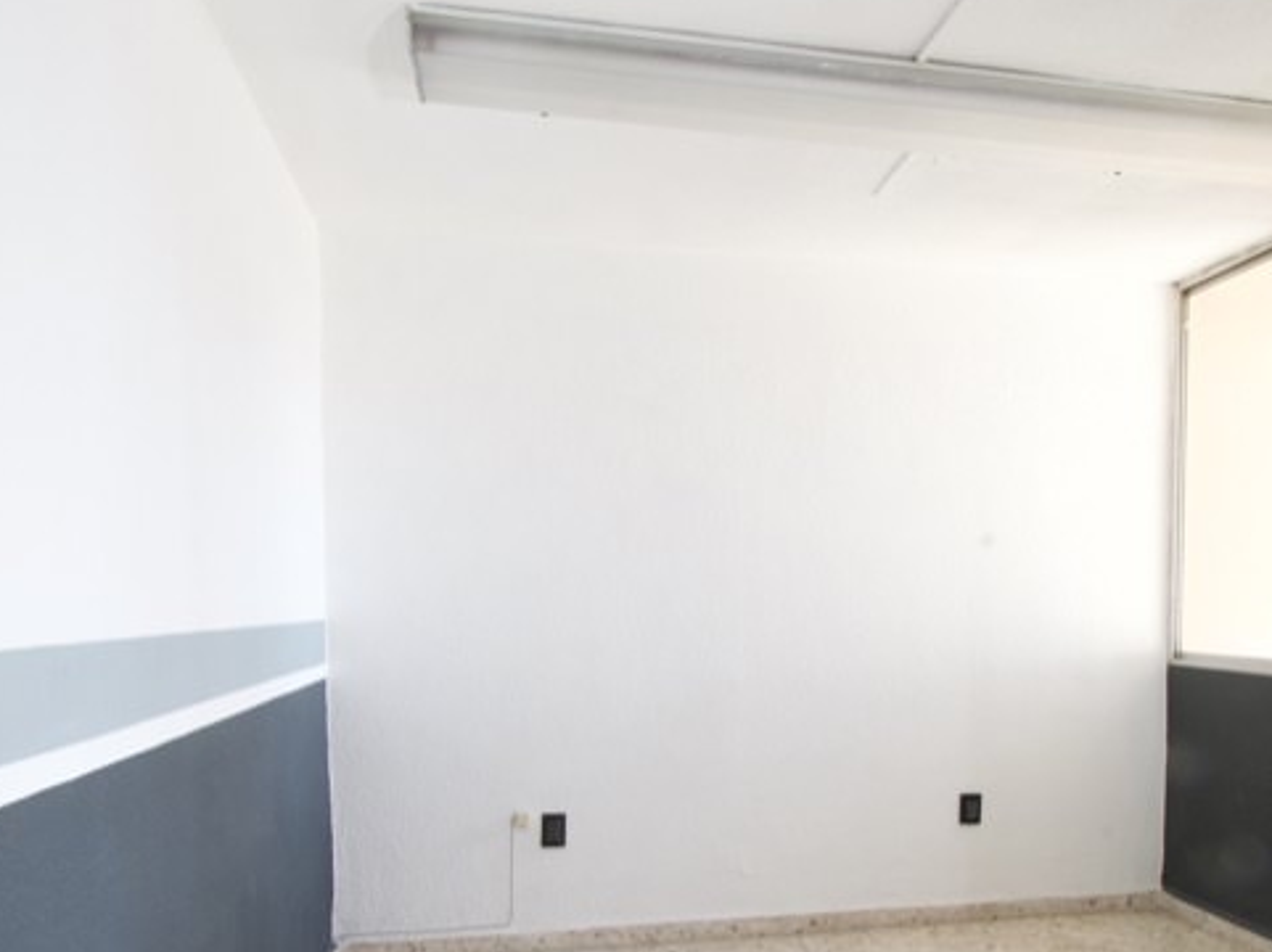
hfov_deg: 71.4
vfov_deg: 55.7
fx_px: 881
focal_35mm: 24
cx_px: 701
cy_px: 623
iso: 640
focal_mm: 10
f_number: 16
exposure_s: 1/3
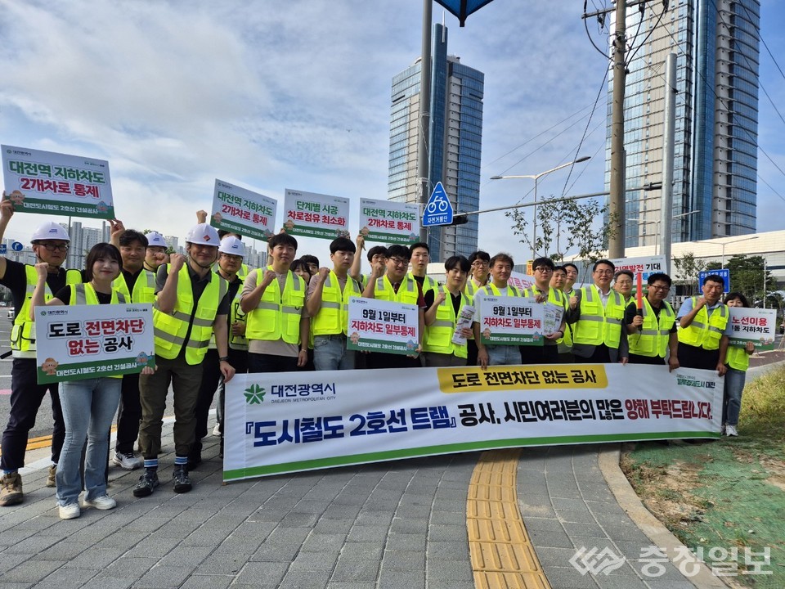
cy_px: 294
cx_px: 392
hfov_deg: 73.9
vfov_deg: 58.9
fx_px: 522
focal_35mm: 23
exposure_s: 1/1692
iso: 25
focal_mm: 5.4
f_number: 1.8
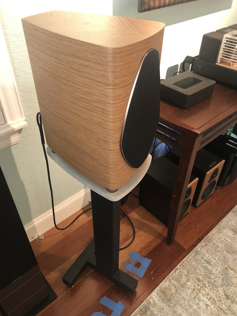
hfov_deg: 49.7
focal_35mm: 28
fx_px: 256
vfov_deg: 63.4
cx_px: 118
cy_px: 158
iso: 100
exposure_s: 1/12
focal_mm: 3.99
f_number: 1.8
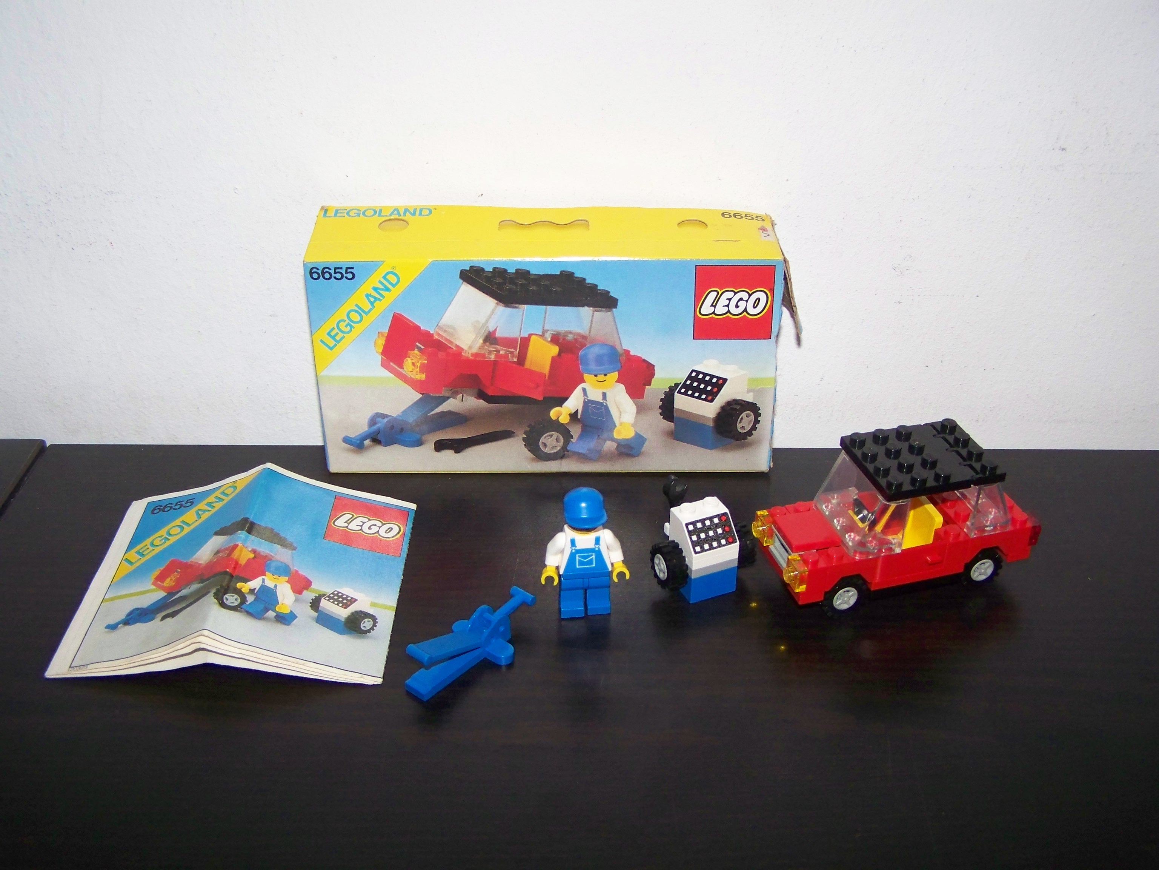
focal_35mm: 38
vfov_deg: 37.7
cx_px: 580
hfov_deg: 49.0
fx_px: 1272
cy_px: 435
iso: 200
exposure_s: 1/30
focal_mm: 6.3
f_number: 2.8
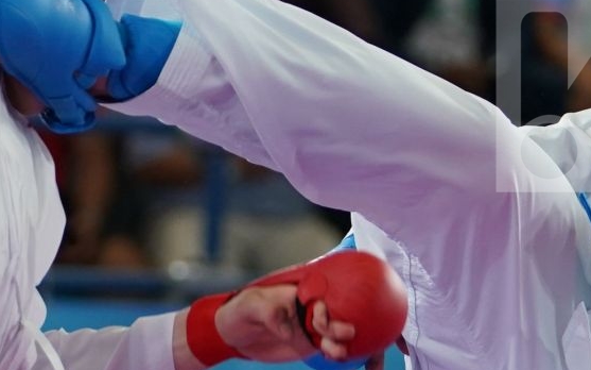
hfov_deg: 3.8
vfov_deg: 2.4
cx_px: 236
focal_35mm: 547
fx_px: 8809
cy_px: 96
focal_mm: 111
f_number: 2.8
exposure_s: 1/1000
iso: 1250
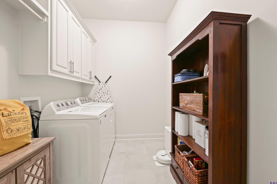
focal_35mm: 15
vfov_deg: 77.3
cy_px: 91
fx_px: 115
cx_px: 143
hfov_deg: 100.4
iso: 200
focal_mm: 14
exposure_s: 1
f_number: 10
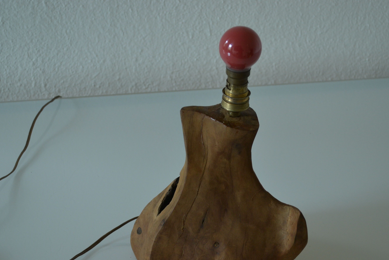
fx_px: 731
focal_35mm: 68
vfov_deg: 20.1
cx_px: 192
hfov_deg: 29.8
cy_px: 154
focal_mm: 35
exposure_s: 1/15
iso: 560
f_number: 5
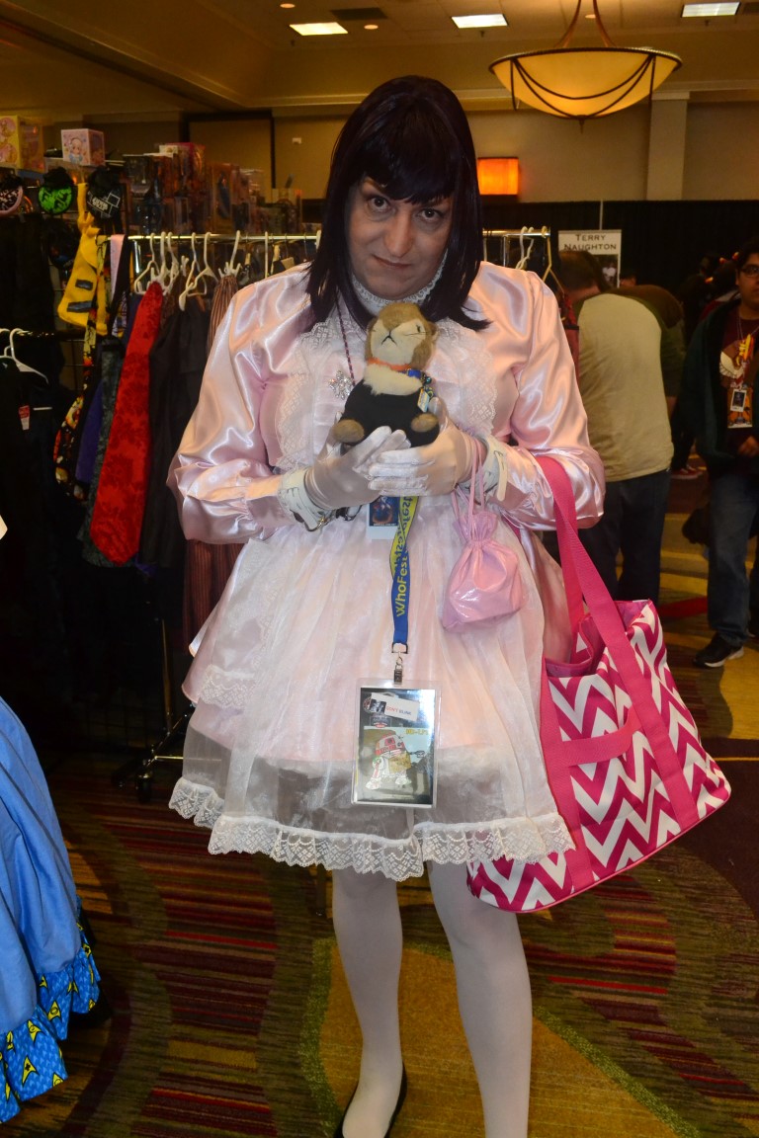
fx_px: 1044
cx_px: 380
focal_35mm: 33
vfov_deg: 57.2
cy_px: 569
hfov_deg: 40.0
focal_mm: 22
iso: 3200
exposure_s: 1/60
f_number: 7.1
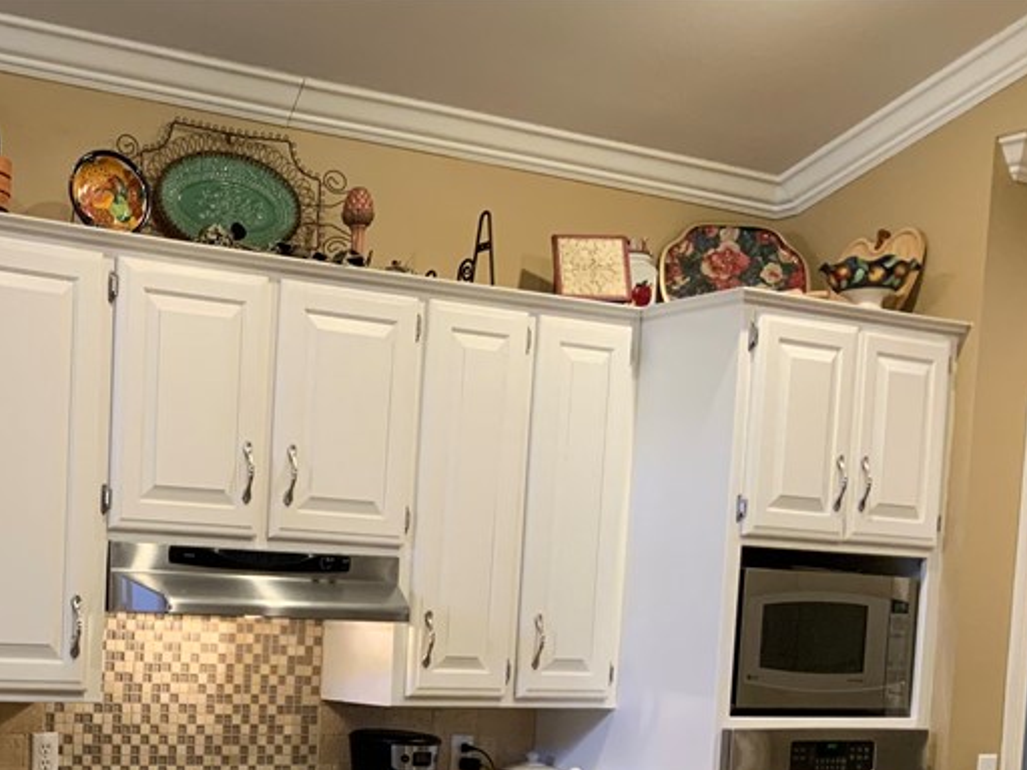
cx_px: 124
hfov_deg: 31.8
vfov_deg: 24.1
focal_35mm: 58
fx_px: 1721
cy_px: 766
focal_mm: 3
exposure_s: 1/60
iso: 125
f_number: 1.8
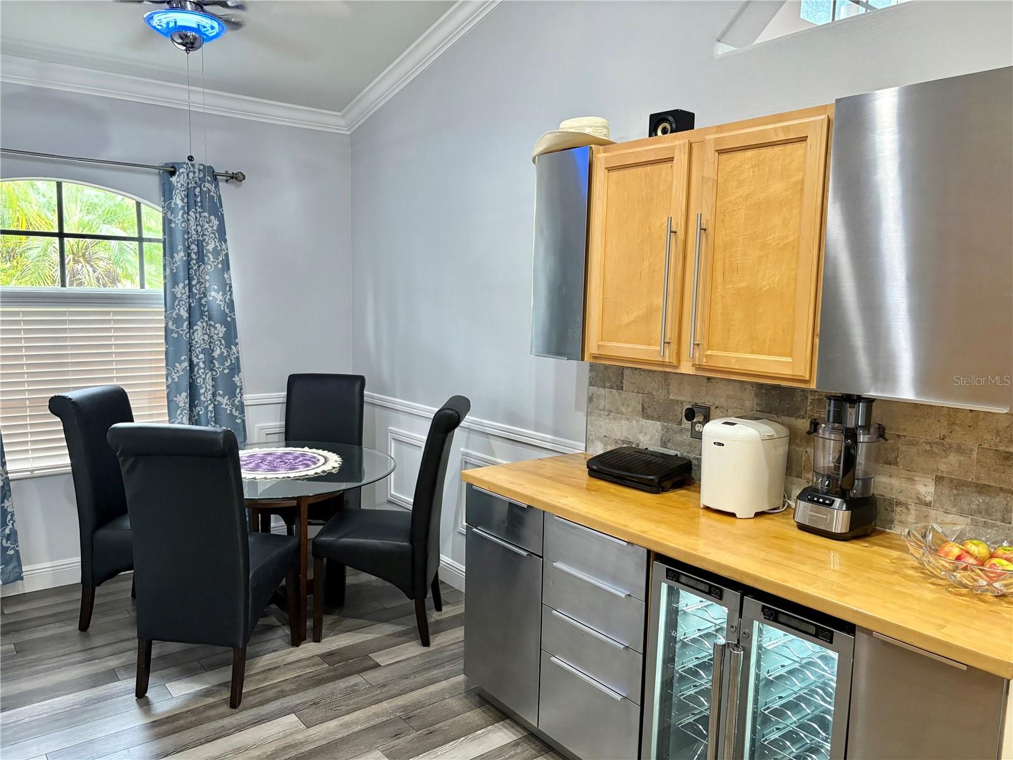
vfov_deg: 53.1
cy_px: 380
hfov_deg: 67.3
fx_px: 761
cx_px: 506
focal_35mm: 26
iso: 250
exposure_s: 1/60
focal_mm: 5.96
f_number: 1.6
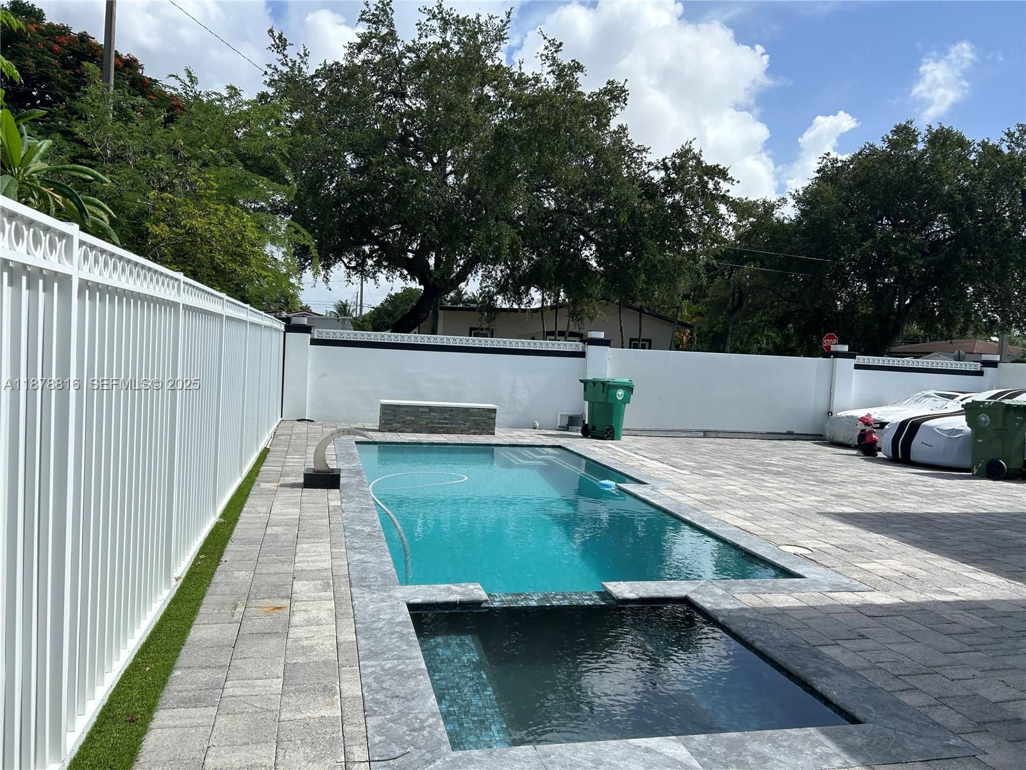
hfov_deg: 67.3
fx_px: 771
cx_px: 513
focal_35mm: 26
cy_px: 385
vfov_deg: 53.1
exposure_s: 1/5587
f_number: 1.5
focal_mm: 5.7
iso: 50
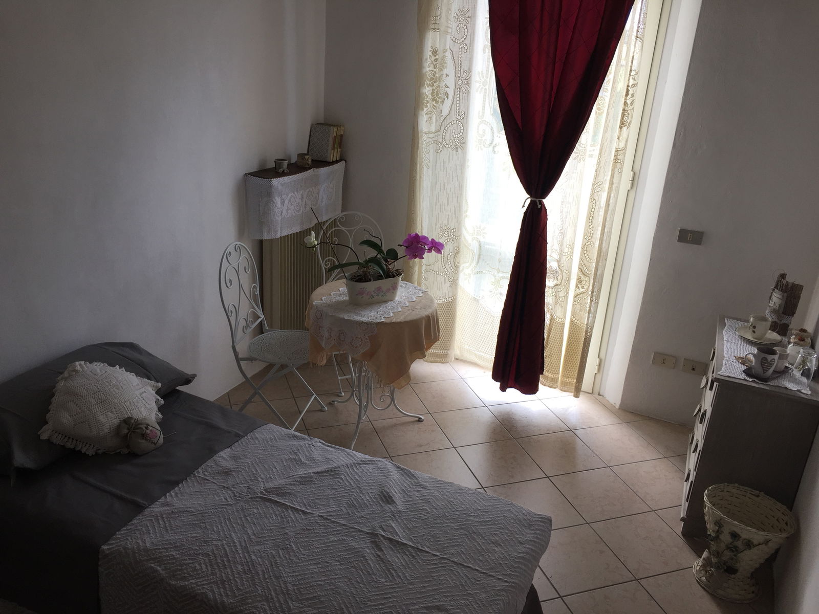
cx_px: 410
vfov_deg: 48.2
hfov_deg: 61.7
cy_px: 307
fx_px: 686
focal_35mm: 29
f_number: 2.2
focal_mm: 4.15
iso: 32
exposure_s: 1/50
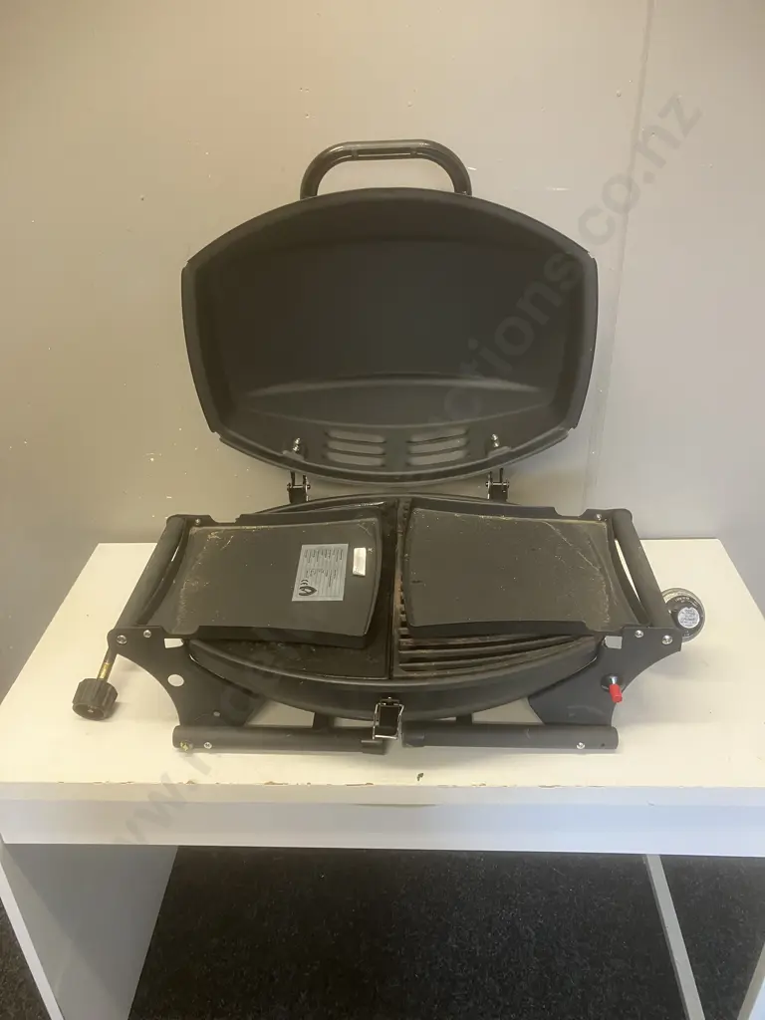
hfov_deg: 49.7
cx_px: 382
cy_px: 510
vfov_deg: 63.4
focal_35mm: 28
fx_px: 825
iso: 100
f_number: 1.8
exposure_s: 1/50
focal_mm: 3.99
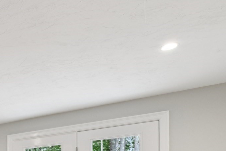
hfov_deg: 32.8
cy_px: 203
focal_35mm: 45
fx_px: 282
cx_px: -66
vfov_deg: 25.2
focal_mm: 10
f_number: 5.6
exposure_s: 1/25
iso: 320
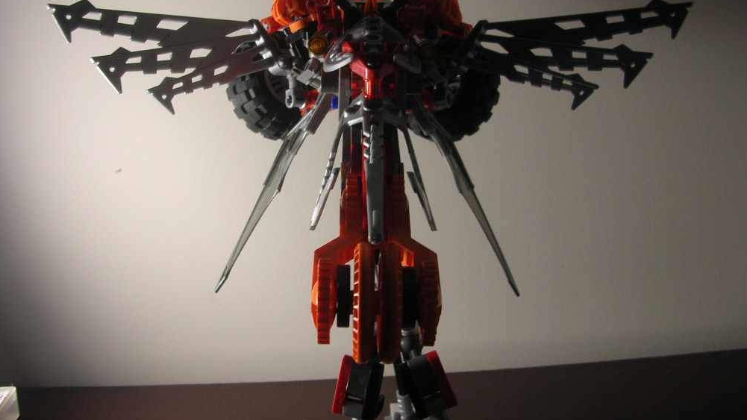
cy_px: 160
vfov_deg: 30.3
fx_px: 772
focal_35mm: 39
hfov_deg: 51.6
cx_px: 369
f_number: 2.8
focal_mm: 5.8
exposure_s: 1/44.4
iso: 50
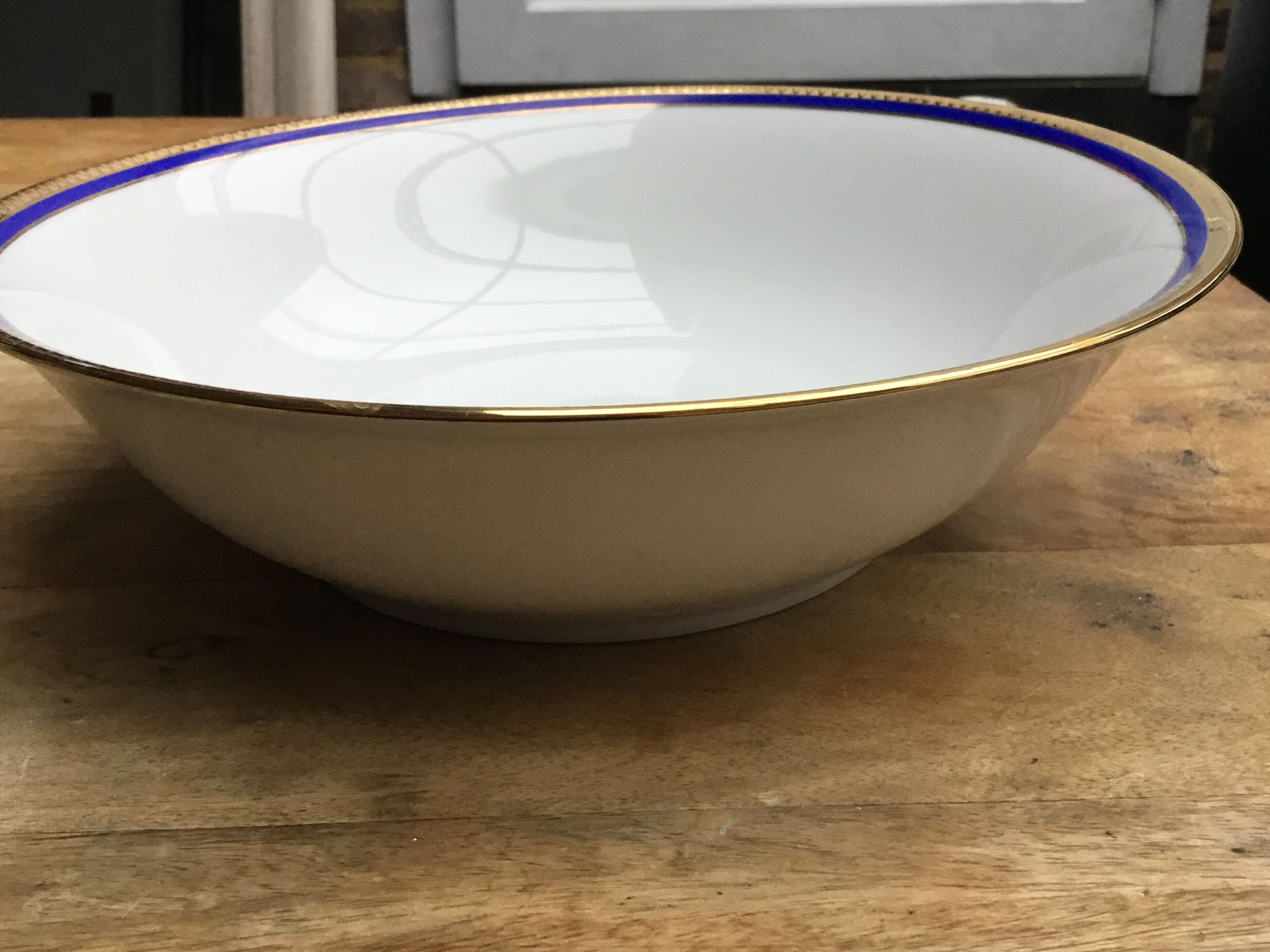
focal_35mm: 41
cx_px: 634
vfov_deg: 35.0
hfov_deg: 45.8
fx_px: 1504
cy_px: 368
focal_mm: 3.3
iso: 50
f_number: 2.4
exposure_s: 1/33
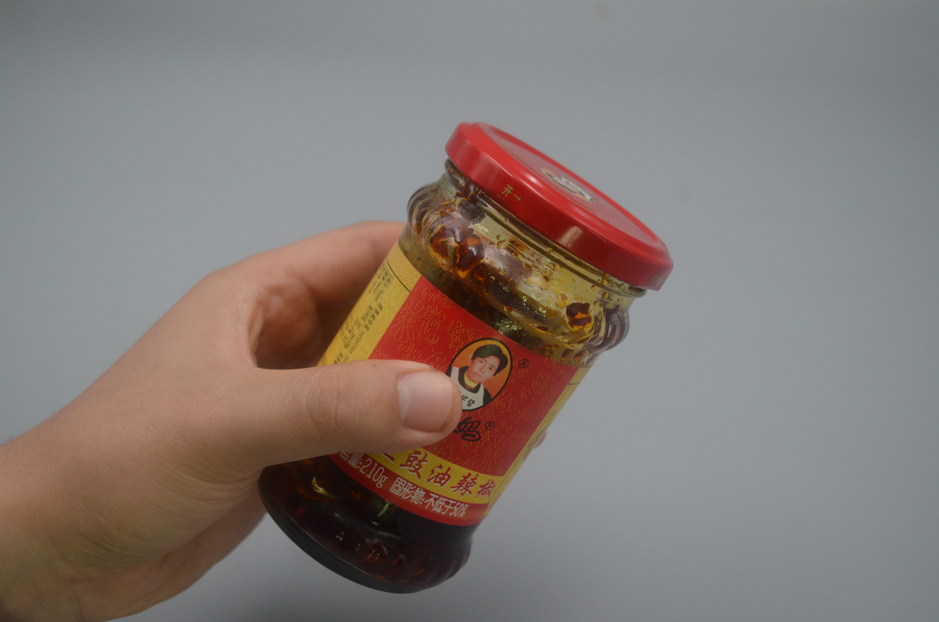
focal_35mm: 48
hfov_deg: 41.2
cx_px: 470
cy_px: 311
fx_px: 1249
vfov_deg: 28.0
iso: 900
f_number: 4.8
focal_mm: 32
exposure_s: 1/500
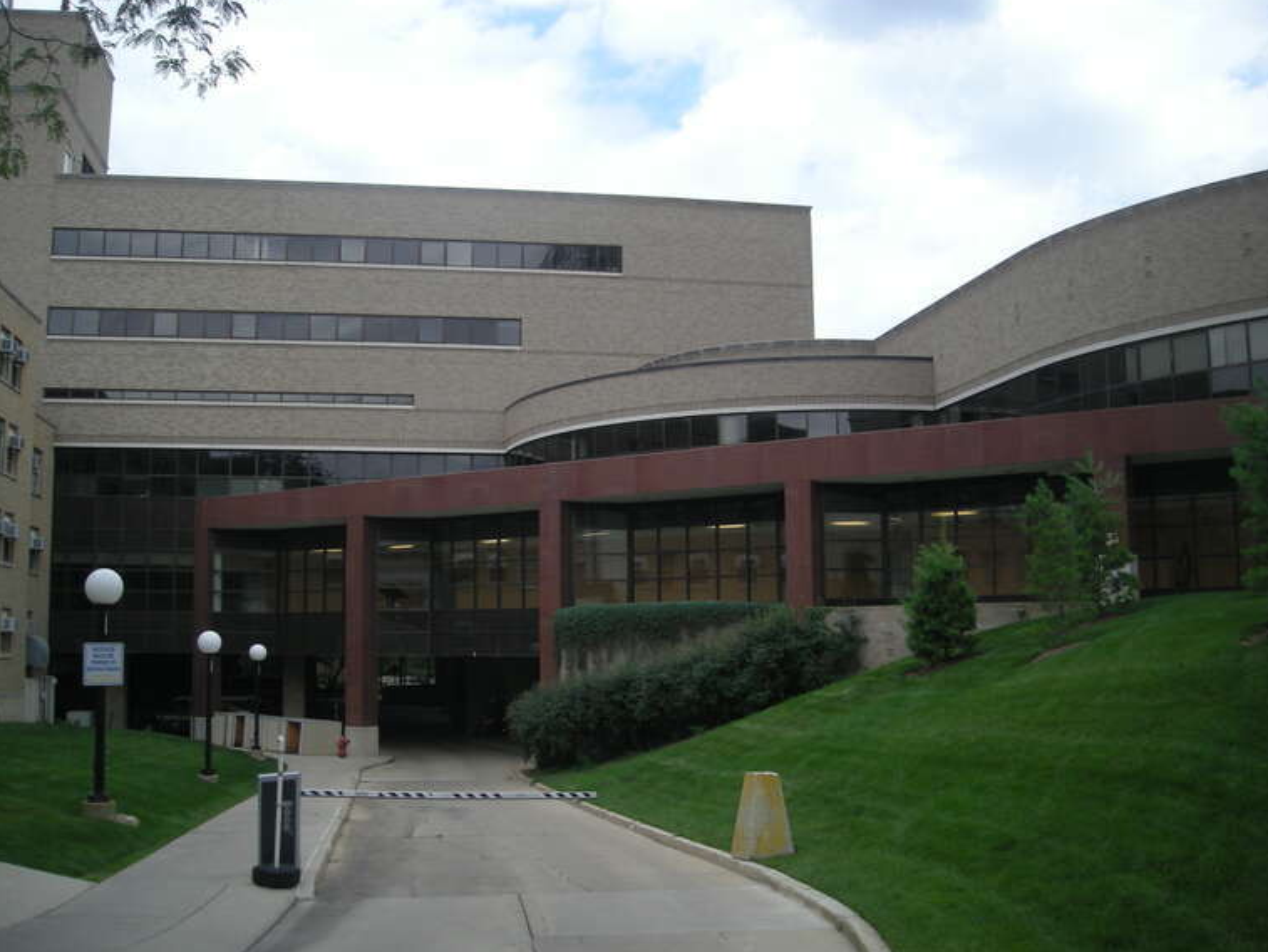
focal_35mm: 37
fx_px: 1356
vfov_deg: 38.7
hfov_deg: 50.1
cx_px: 637
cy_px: 454
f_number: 5.7
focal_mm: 5.7
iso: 50
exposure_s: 1/142
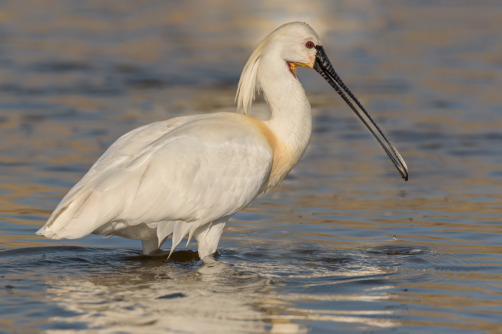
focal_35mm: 634
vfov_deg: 2.2
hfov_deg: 3.3
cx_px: 241
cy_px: 167
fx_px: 8841
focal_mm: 600
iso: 220
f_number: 8
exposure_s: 1/2500
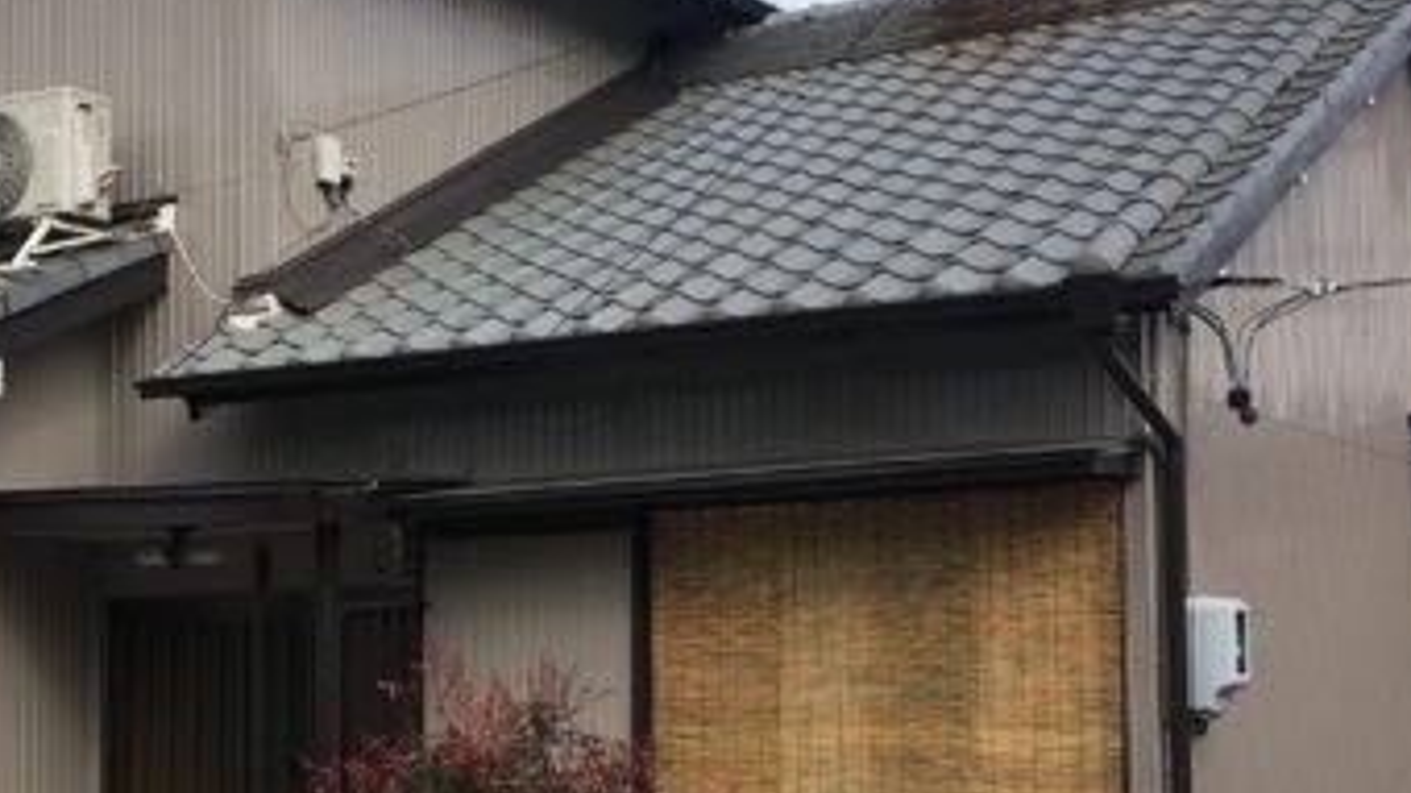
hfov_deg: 31.3
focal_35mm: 67
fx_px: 2506
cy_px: 560
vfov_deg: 17.9
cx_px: 510
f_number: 2.2
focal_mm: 4.15
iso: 25
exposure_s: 1/1241
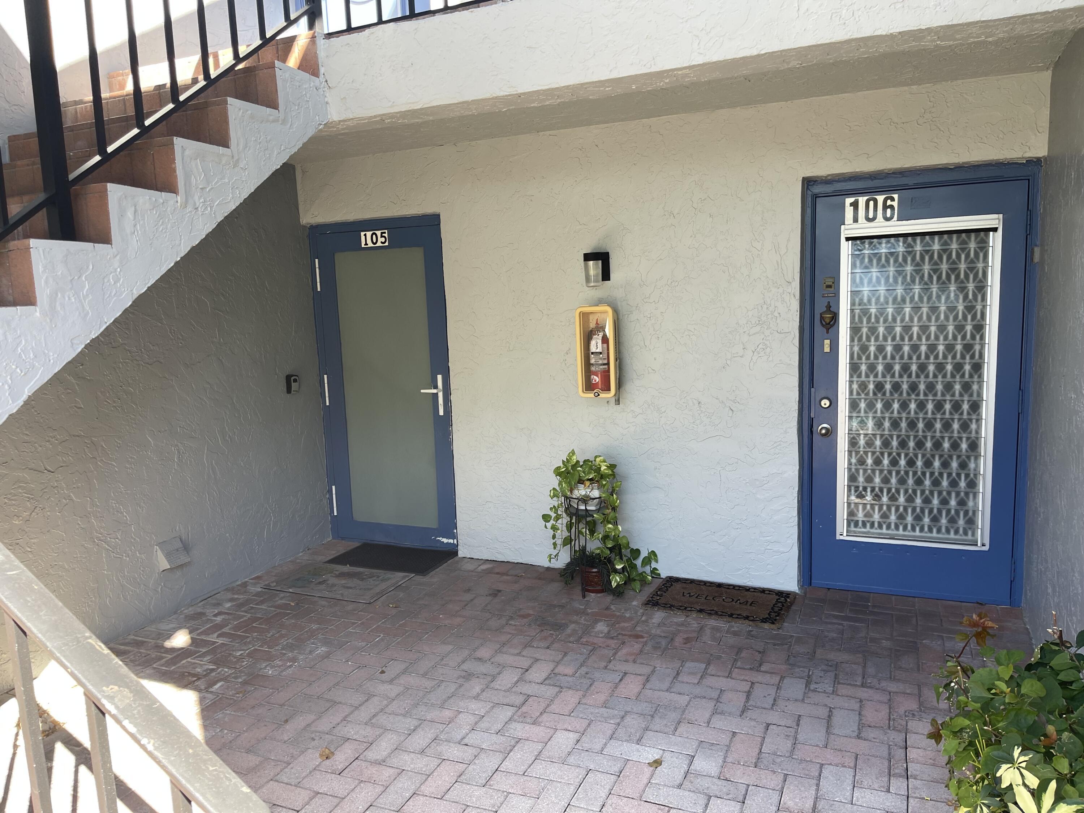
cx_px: 542
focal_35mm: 25
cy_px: 406
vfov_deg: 54.9
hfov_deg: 69.4
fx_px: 783
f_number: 1.6
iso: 32
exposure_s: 1/121
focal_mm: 5.1
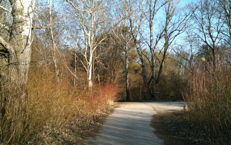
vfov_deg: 33.5
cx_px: 115
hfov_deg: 51.5
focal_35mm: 38
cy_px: 88
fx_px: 239
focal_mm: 3.85
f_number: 2.8
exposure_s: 1/367
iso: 64
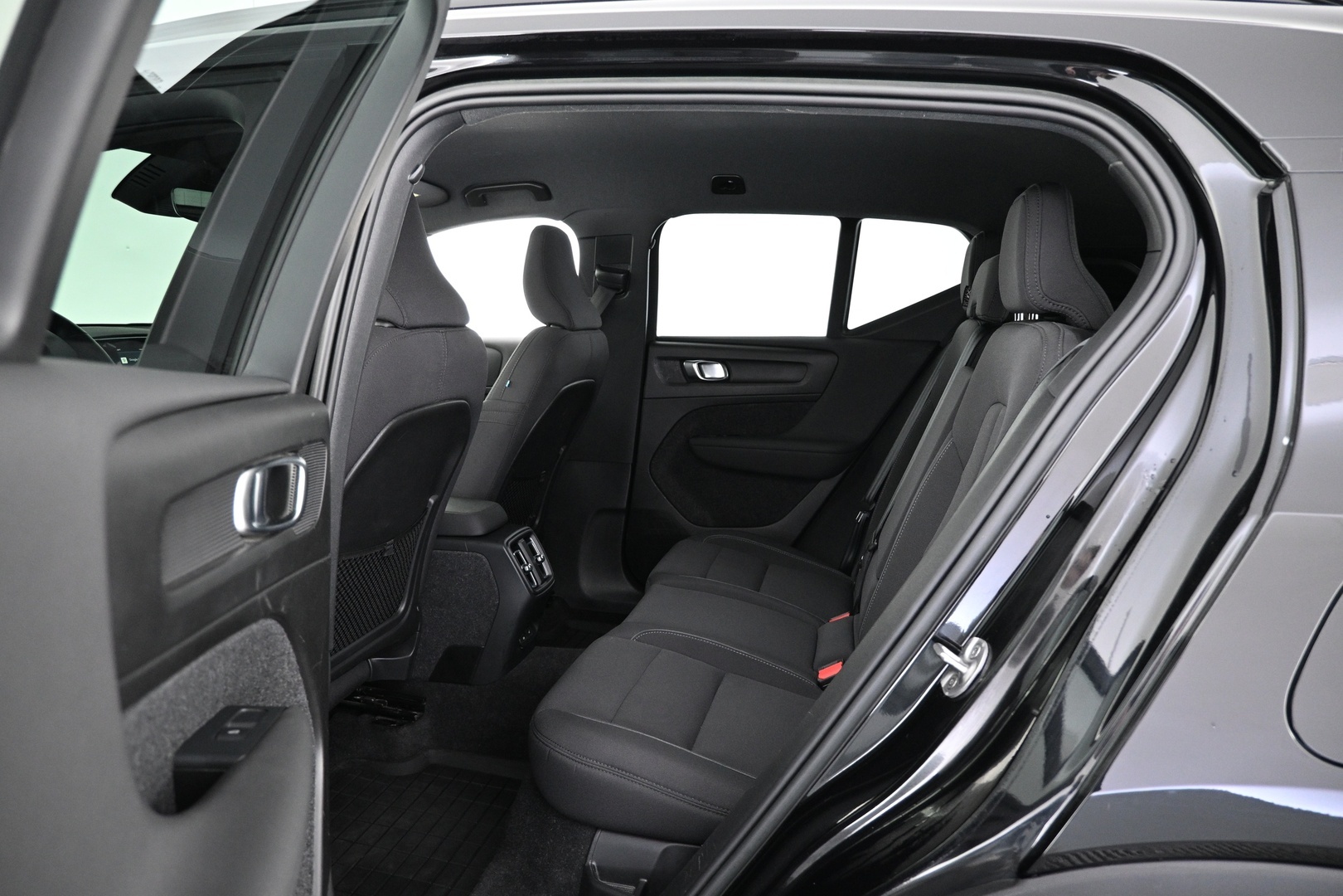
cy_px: 448
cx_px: 672
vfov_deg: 53.1
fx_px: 895
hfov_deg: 73.7
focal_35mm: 24
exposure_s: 1/10
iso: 1600
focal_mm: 16
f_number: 3.5
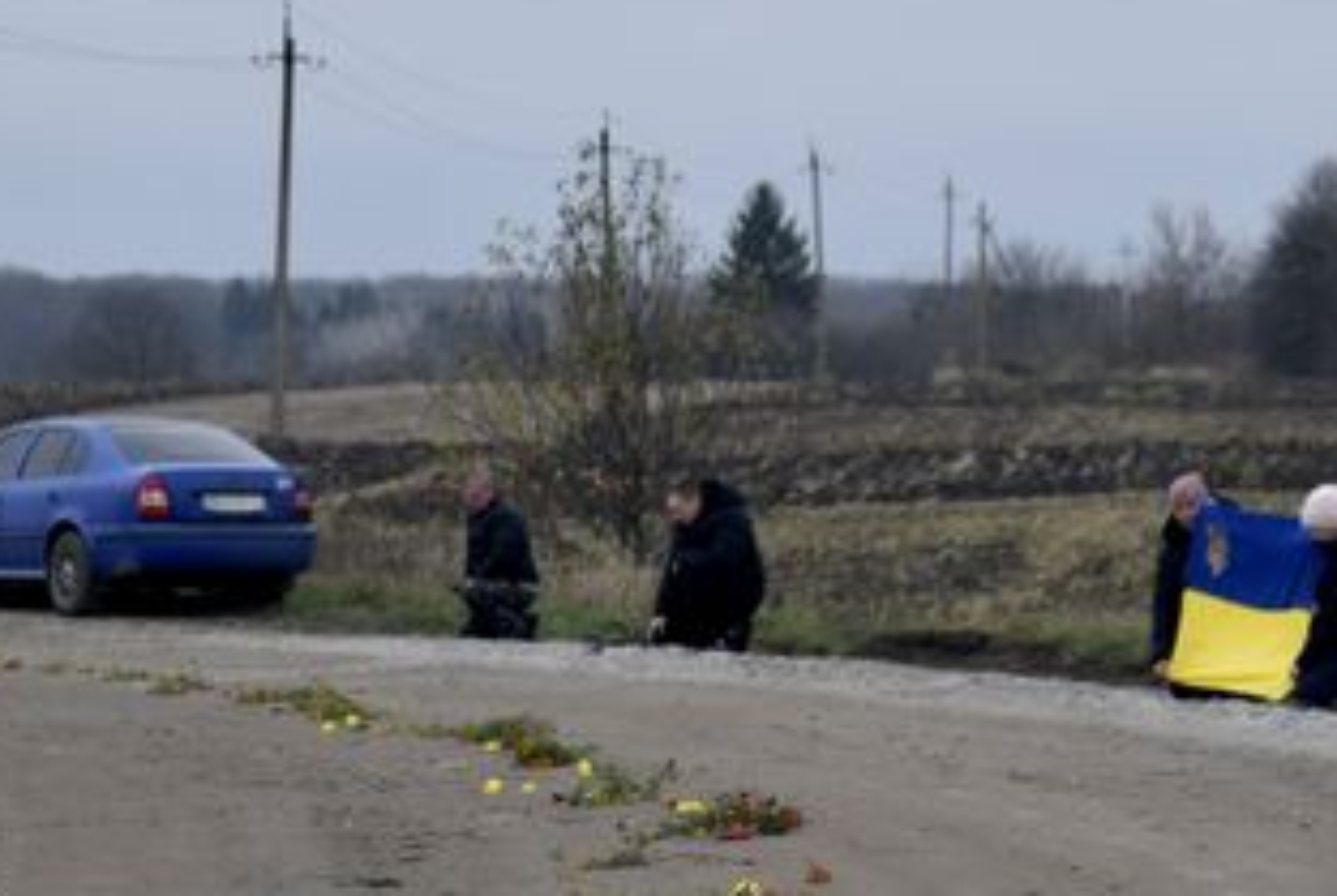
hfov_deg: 10.4
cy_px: 838
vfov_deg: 6.9
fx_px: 7371
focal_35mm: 198
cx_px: 621
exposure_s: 1/400
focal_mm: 55
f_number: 5.6
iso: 400
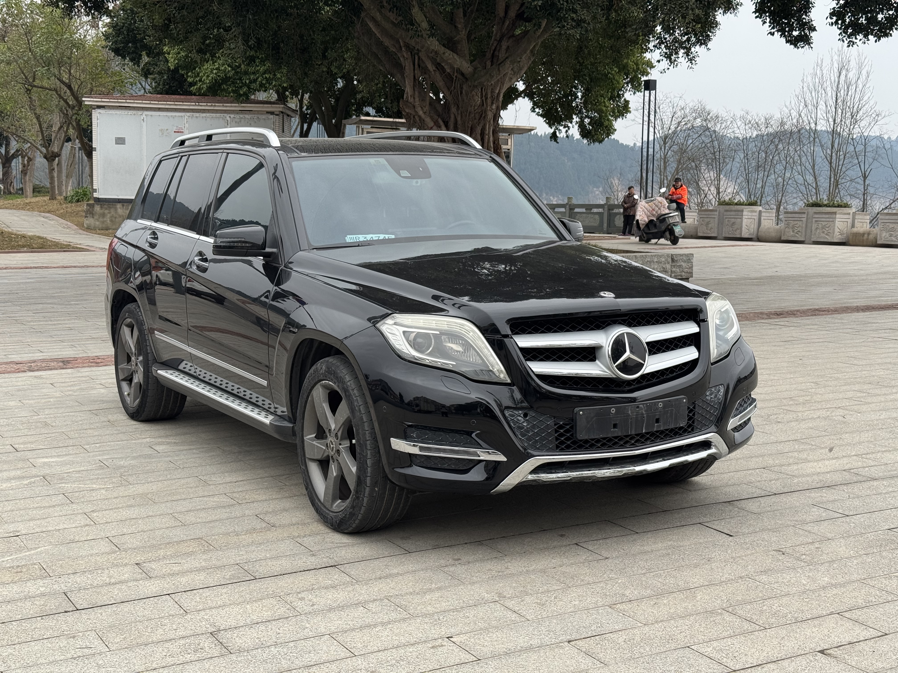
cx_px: 449
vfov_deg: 30.3
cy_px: 336
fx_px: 1245
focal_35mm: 48
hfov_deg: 39.7
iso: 64
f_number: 1.78
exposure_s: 1/693
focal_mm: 6.76
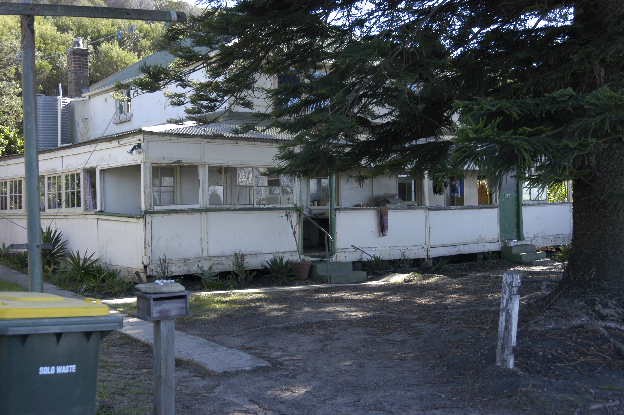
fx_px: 779
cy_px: 208
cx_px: 312
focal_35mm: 45
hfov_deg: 43.6
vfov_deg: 29.8
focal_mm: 30
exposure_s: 1/125
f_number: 5.6
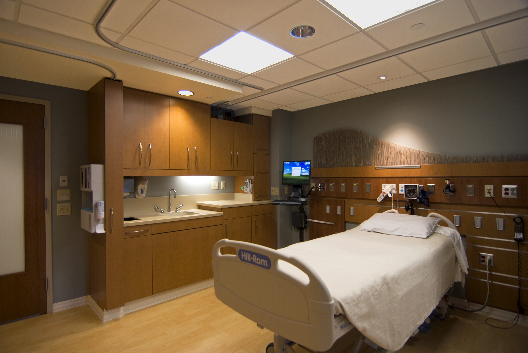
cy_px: 176
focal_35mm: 18
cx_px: 264
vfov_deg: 67.5
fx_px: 264
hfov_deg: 89.9
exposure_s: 1/15
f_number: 4
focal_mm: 12
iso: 100
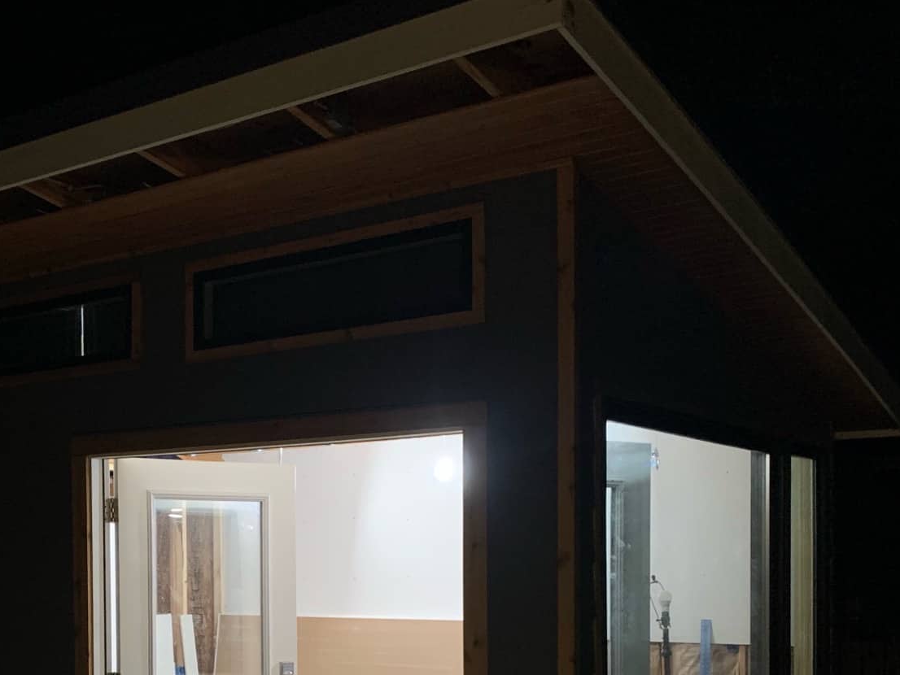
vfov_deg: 29.6
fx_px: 1222
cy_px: 608
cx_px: 303
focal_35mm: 47
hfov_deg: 40.0
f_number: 1.8
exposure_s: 1/30
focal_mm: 4.25
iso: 500
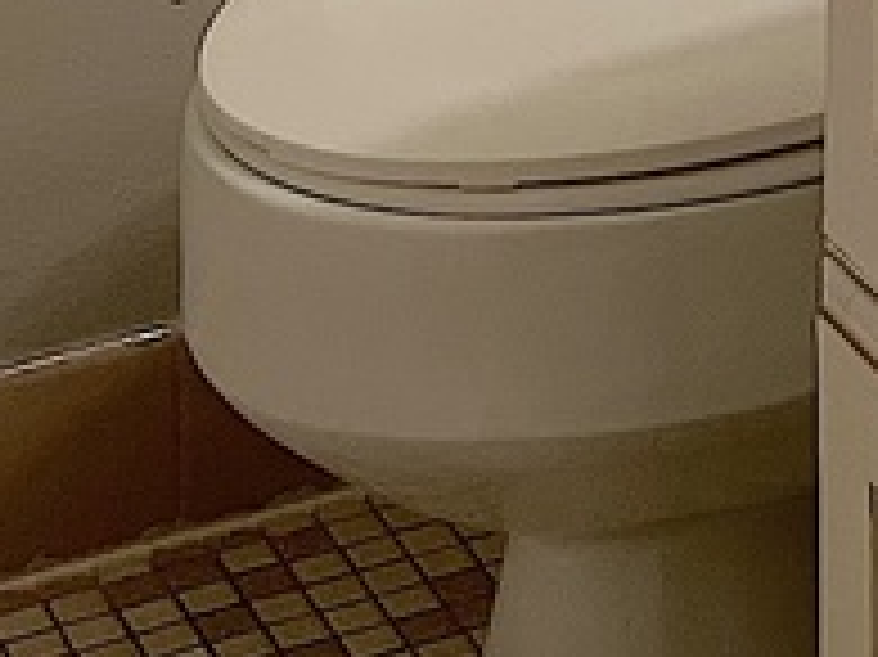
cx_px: 1801
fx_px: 4867
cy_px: -1521
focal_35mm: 192
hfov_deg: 9.6
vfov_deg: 6.8
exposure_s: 1/120
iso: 100
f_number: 1.5
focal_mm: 5.7
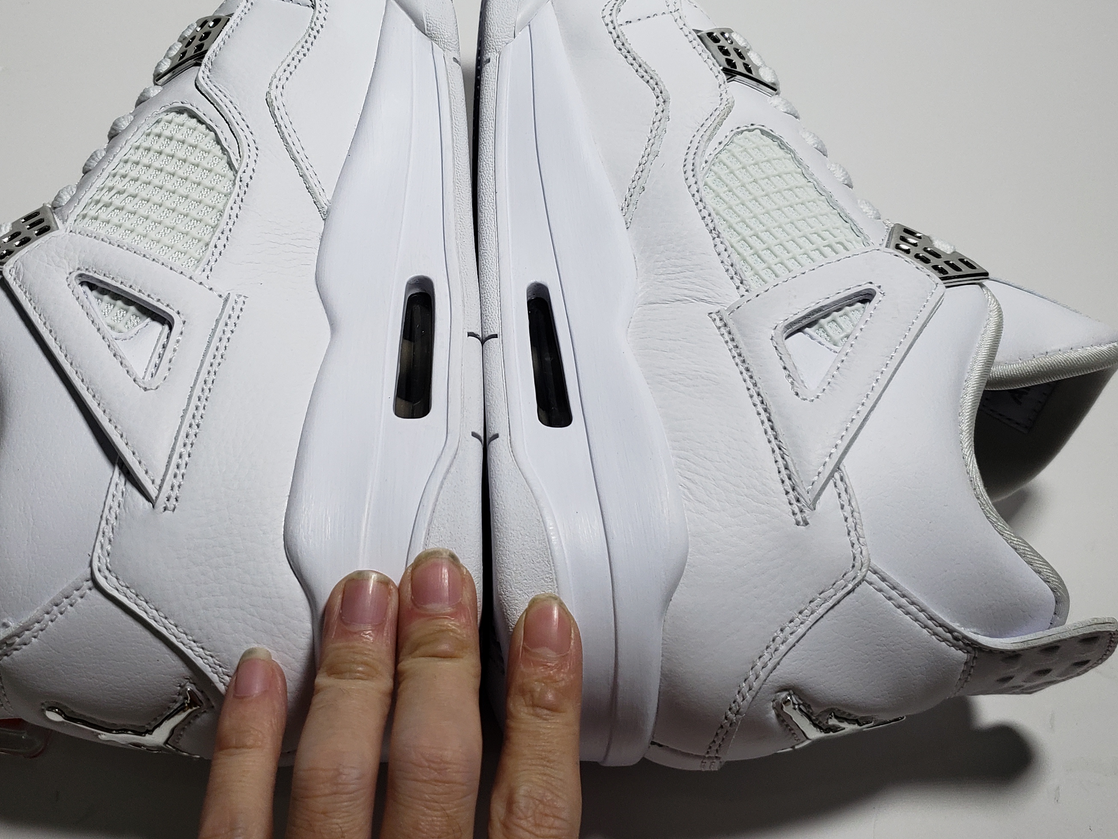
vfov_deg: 35.6
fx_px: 1292
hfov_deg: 46.7
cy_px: 269
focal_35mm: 40
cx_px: 505
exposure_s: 1/785
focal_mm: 4.3
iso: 50
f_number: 1.5
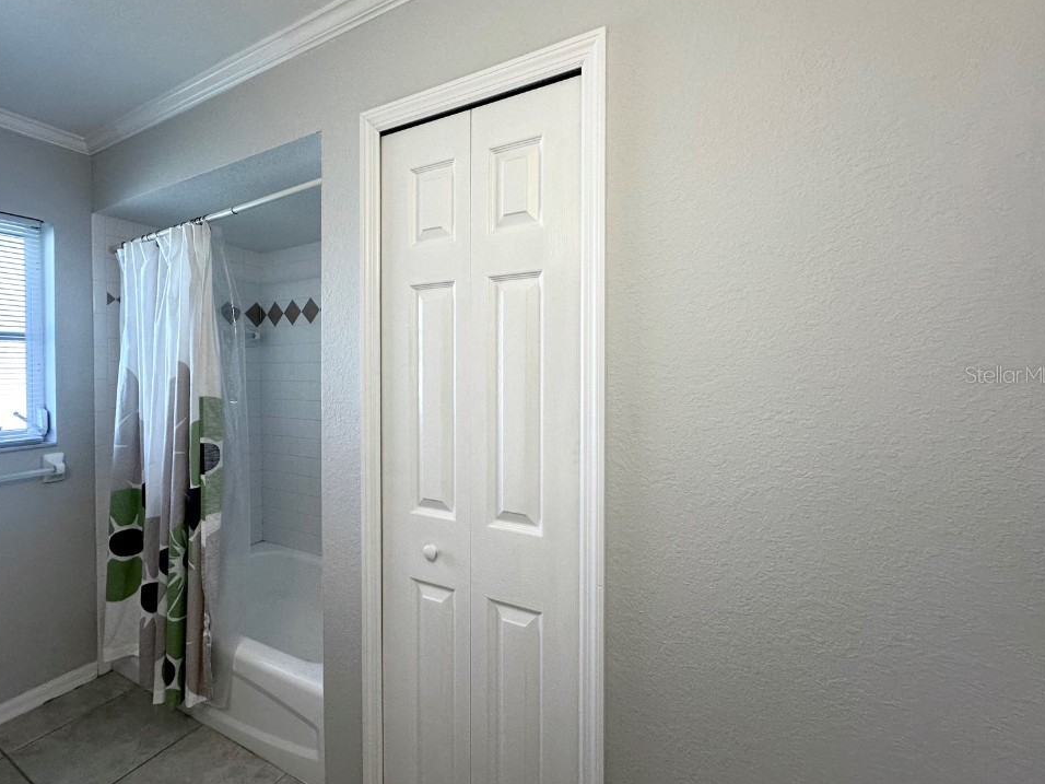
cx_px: 508
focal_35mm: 15
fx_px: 453
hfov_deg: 98.1
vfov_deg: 81.7
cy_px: 374
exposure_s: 1/120
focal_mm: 2.22
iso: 125
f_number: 2.2
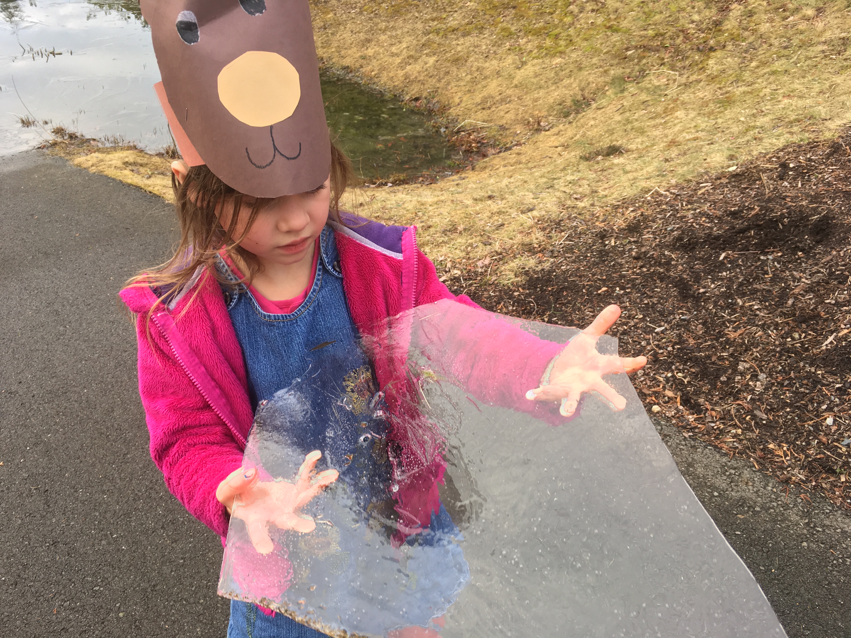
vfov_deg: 48.2
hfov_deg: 61.7
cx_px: 426
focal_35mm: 29
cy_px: 319
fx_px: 713
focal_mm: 4.15
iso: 25
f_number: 2.2
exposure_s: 1/120
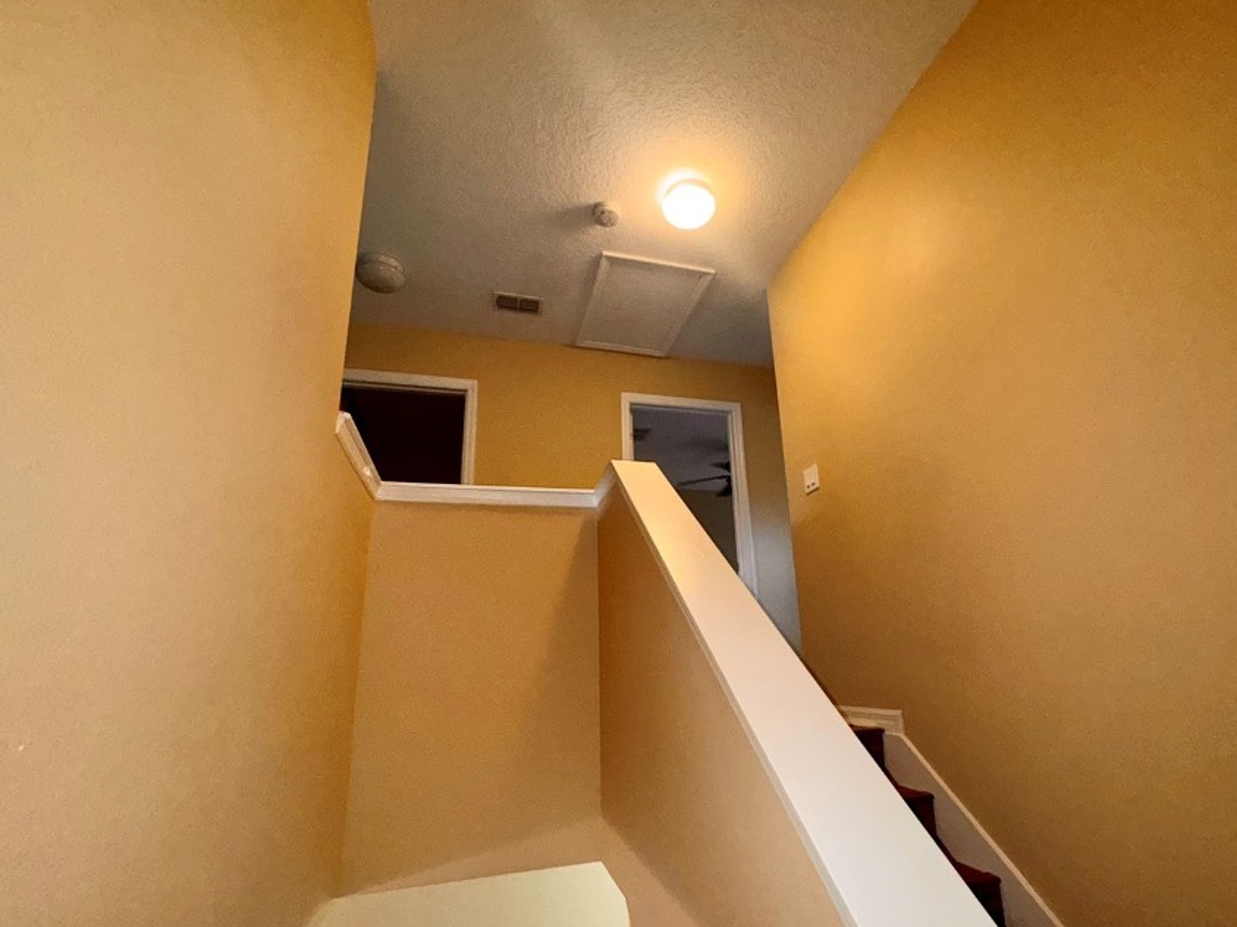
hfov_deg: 90.9
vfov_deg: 74.6
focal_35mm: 17
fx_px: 607
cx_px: 666
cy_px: 503
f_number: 2.2
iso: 200
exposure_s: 1/60
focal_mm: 2.22
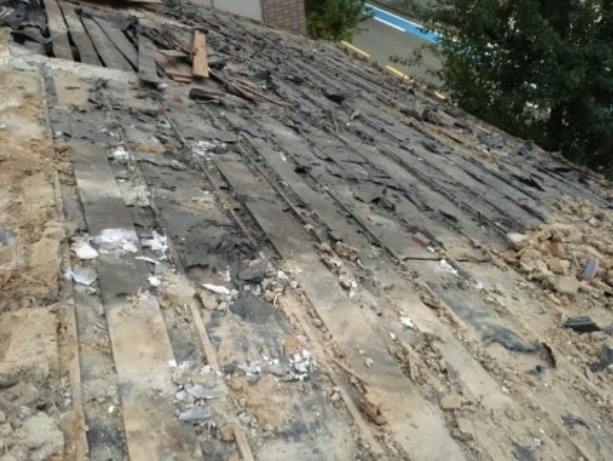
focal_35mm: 29
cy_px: 230
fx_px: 514
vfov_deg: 48.3
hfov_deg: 61.6
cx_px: 306
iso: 500
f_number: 2.2
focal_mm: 4.15
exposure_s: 1/15
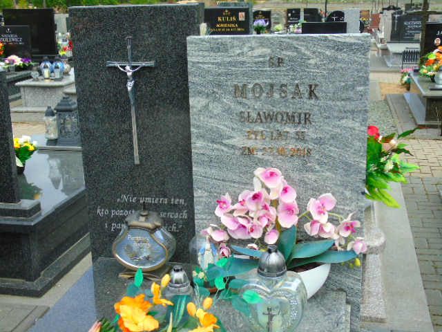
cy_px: 166
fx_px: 587
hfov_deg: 41.2
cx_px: 221
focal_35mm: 46
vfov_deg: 31.5
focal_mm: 8.2
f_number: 4.1
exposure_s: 1/320
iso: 80
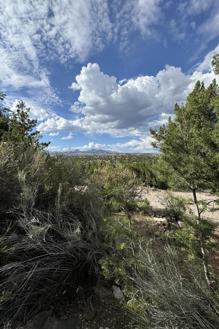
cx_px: 103
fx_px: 137
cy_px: 168
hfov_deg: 77.2
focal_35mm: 15
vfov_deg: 100.4
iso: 50
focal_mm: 2.22
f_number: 2.2
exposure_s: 1/2028
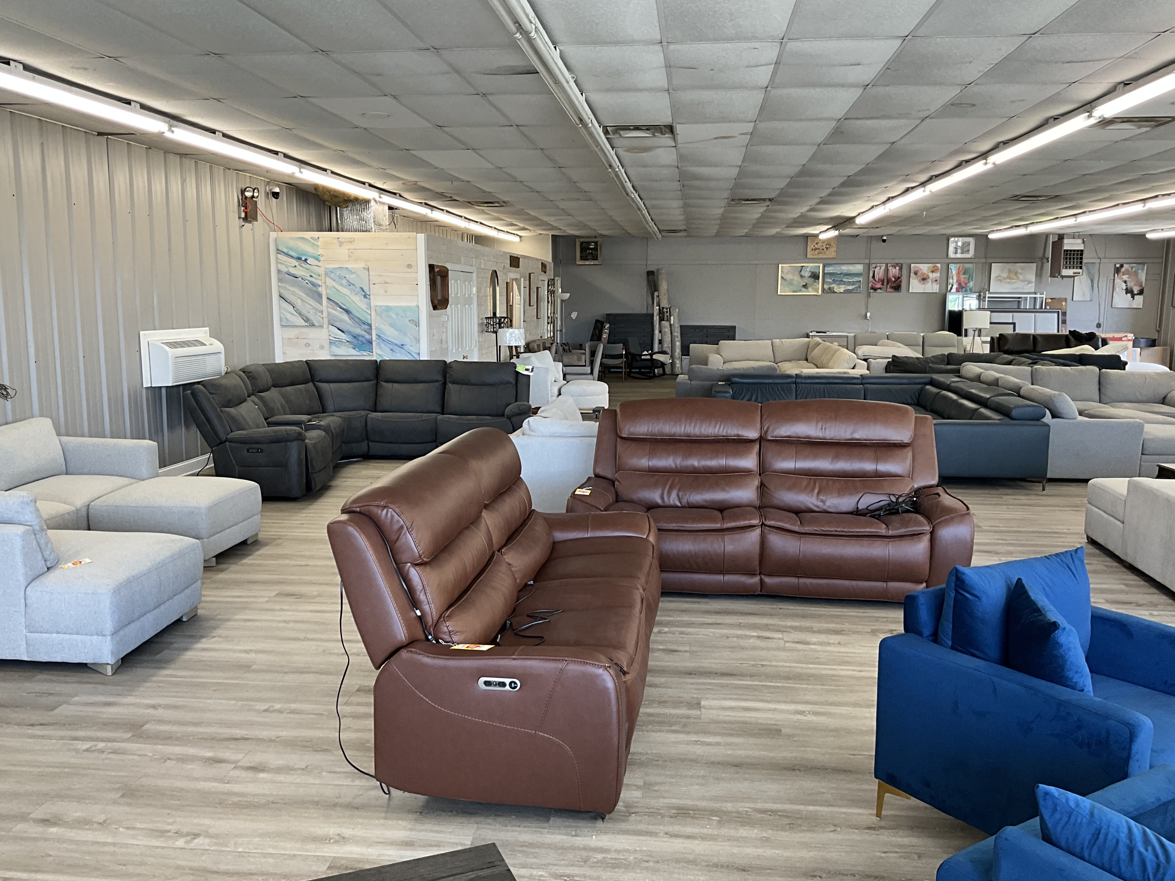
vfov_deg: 46.8
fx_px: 1018
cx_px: 576
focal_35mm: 30
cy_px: 455
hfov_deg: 60.0
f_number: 1.8
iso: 50
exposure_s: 1/60
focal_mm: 3
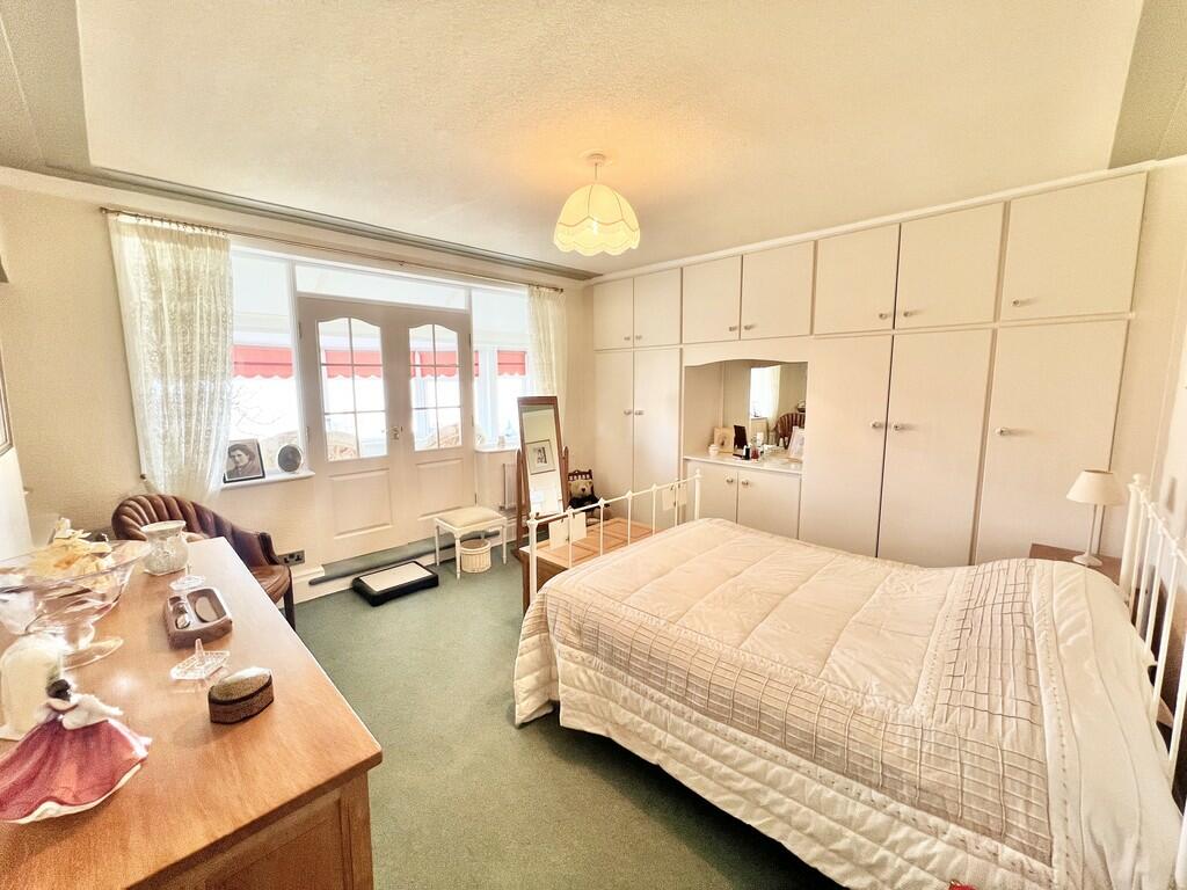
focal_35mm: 13
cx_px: 594
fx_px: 446
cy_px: 445
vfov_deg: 89.9
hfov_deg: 106.2
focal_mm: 1.57
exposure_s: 1/100
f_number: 1.8
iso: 250
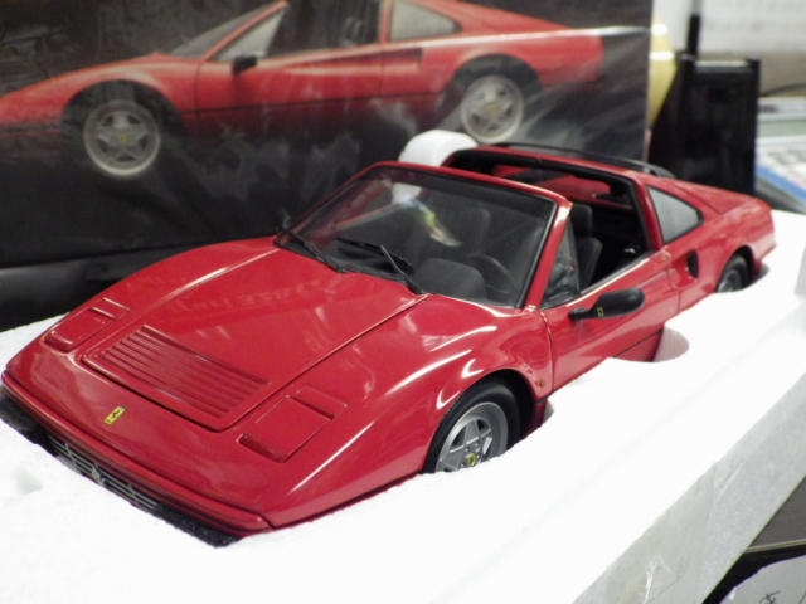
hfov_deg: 45.8
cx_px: 403
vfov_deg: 35.1
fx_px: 955
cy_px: 302
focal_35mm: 41
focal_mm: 7.4
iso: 800
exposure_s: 1/50
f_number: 3.6
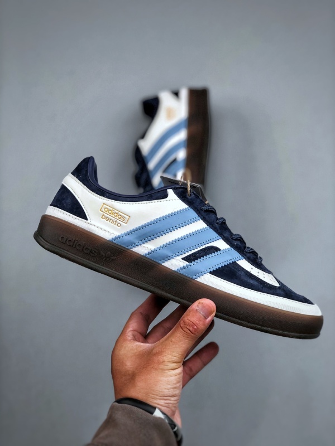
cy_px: 223
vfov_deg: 33.8
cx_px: 168
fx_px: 735
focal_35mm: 57
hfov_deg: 25.7
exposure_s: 1/100
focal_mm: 6.6
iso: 32
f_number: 2.8
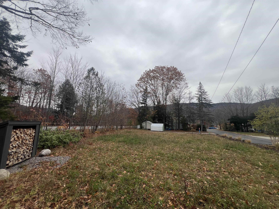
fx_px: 105
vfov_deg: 89.9
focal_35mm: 13
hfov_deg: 106.2
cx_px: 140
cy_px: 104
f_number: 1.8
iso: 32
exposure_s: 1/275
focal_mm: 1.57
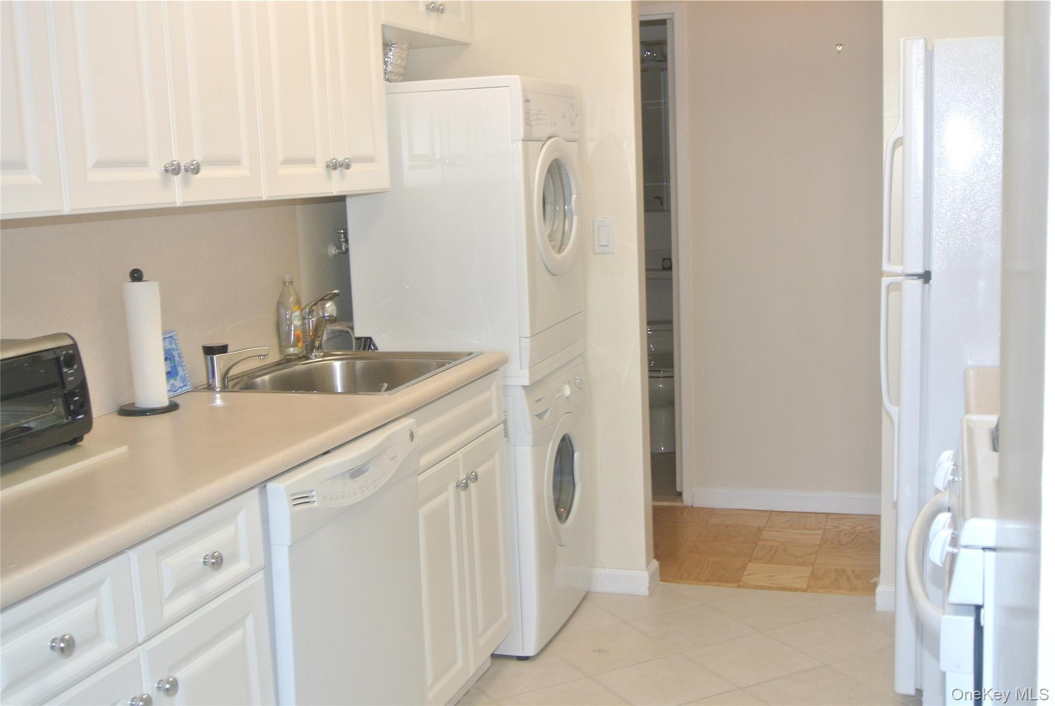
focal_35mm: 42
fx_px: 1232
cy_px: 353
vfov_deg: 32.0
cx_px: 528
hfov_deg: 46.4
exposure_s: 1/60
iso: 200
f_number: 4.2
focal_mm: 15.7
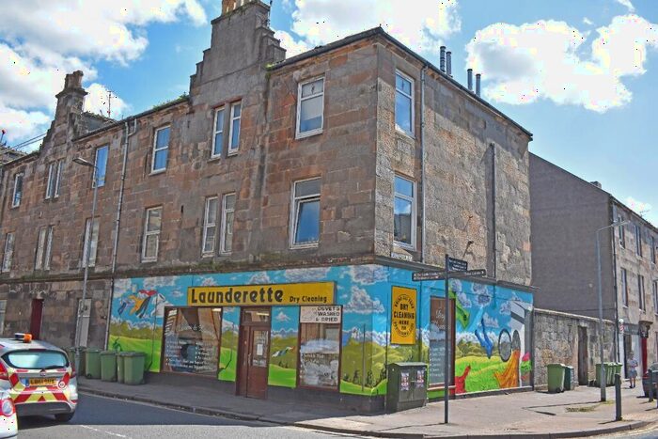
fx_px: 603
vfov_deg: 40.0
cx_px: 329
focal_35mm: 33
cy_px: 220
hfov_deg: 57.2
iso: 400
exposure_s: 1/1250
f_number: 5.6
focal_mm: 22
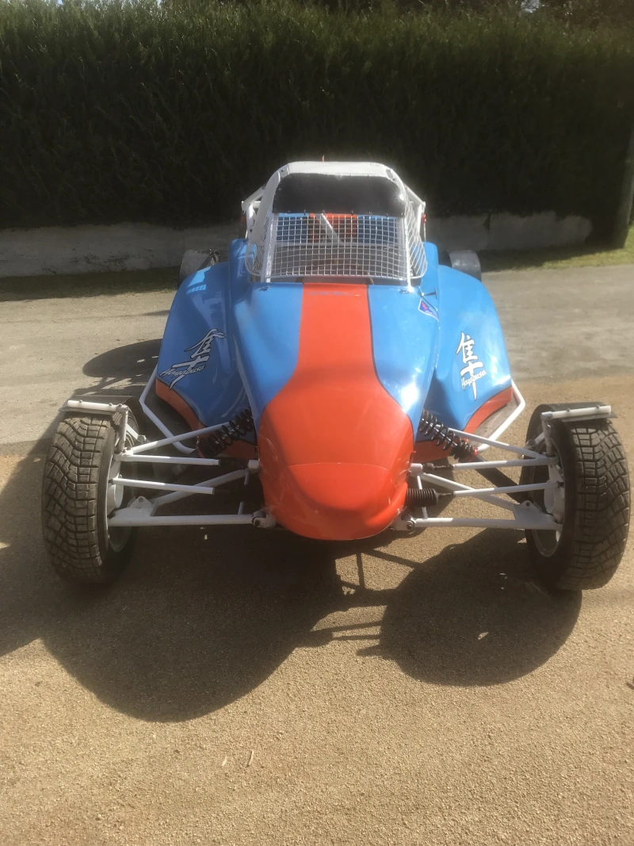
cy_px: 423
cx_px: 317
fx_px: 684
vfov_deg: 63.4
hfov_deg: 49.7
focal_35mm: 28
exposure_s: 1/1350
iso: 20
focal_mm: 3.99
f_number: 1.8
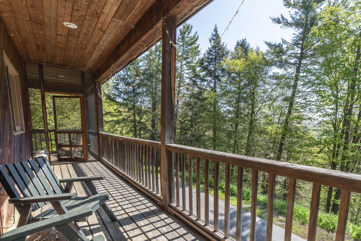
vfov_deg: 63.6
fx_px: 191
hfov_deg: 86.4
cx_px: 204
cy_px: 151
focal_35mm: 19
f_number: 14
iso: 320
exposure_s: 1/200
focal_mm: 14
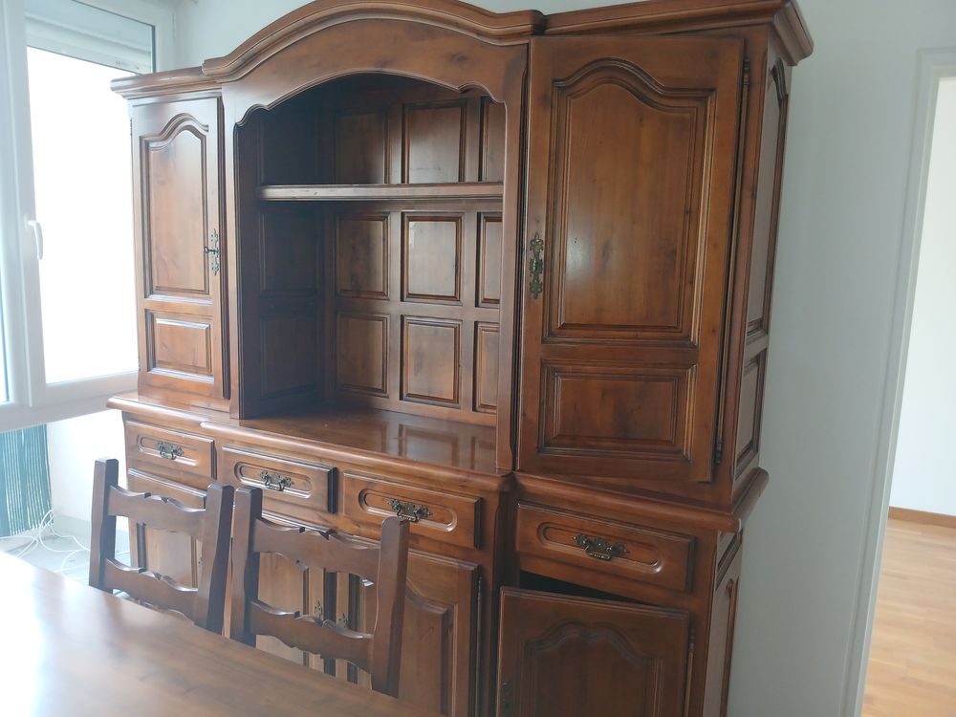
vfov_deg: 53.1
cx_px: 478
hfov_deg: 67.3
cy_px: 358
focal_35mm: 26
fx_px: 718
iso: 160
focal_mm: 3.98
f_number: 1.8
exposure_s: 1/50
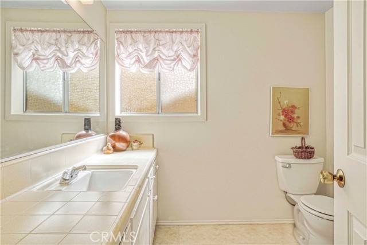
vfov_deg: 67.4
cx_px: 184
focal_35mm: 18
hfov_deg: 90.0
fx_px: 184
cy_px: 122
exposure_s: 1/25
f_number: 16
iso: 250
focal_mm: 12
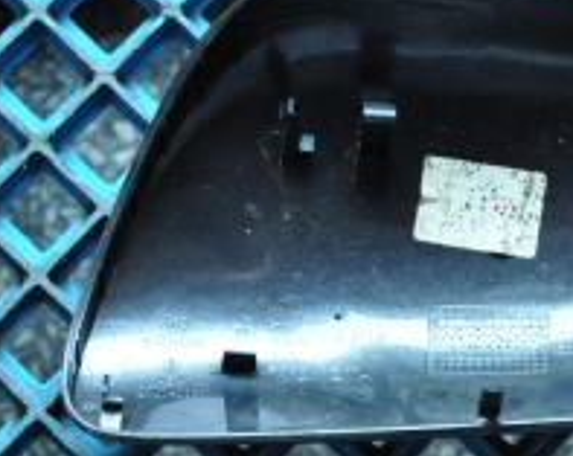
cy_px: 276
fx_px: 2120
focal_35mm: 125
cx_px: 378
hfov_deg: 15.4
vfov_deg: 12.3
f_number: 4.5
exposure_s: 1/25
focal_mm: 35
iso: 1600
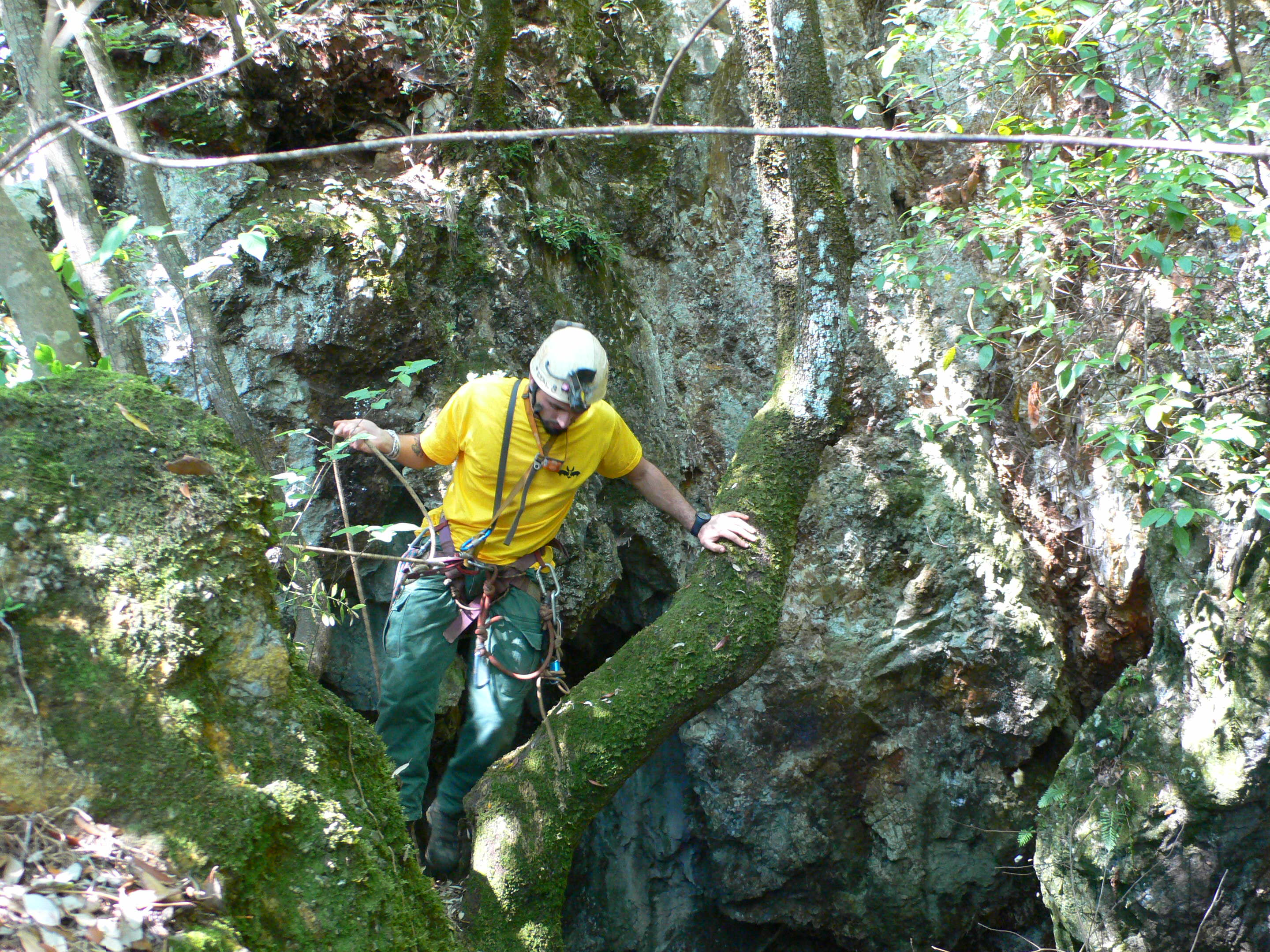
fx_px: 1247
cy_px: 476
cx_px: 635
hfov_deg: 54.0
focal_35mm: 34
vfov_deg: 41.8
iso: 160
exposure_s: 1/30
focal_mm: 6.3
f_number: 2.8
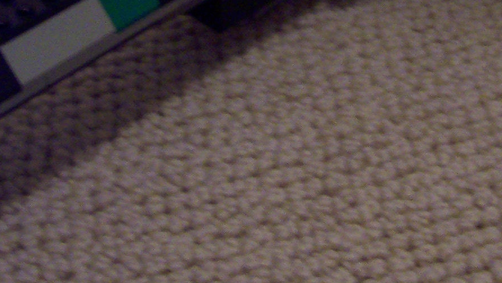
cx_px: 318
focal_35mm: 92
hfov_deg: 23.1
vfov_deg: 12.9
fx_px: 1225
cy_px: -45
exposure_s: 1/8
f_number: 2.8
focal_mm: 5.6
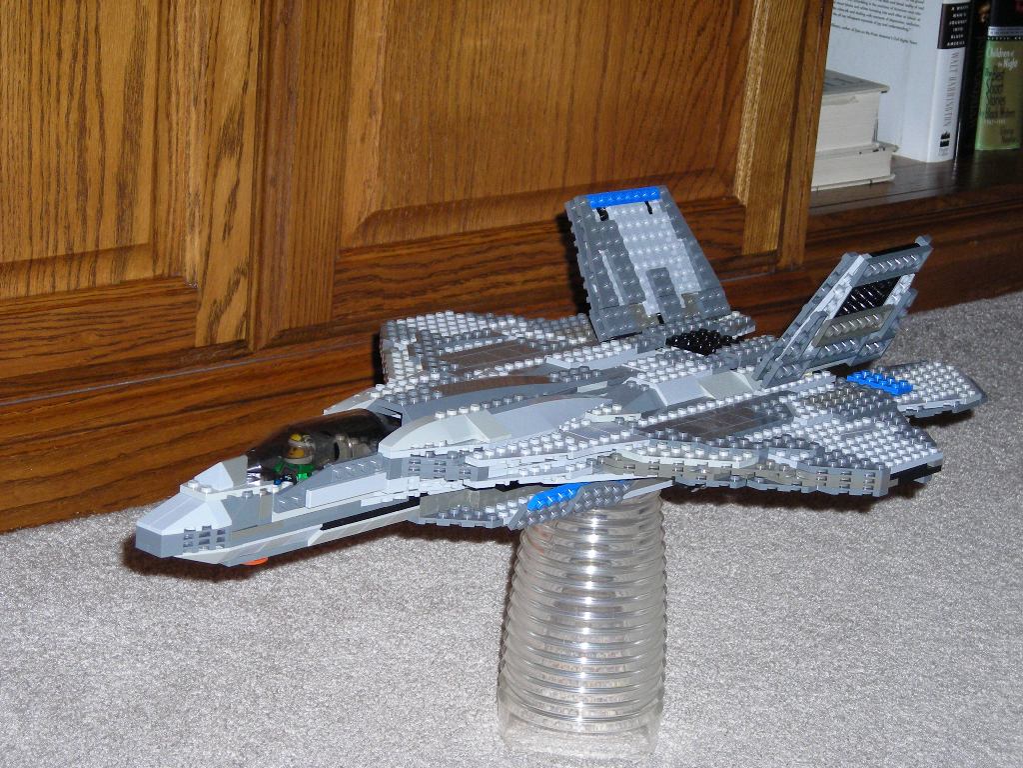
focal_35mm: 90
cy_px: 384
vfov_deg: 16.4
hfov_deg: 21.8
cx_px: 512
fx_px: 2660
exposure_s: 1/120
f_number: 4.6
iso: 190
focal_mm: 14.8
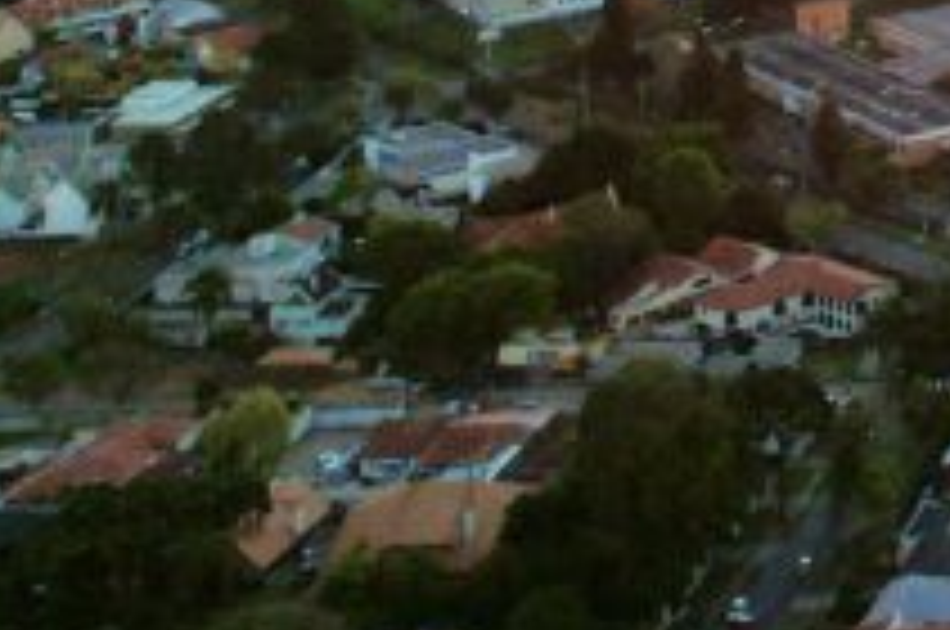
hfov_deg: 15.2
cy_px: -758
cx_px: 1932
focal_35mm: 107
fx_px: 2819
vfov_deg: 11.2
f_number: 2.8
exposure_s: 1/500
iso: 100
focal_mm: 8.38
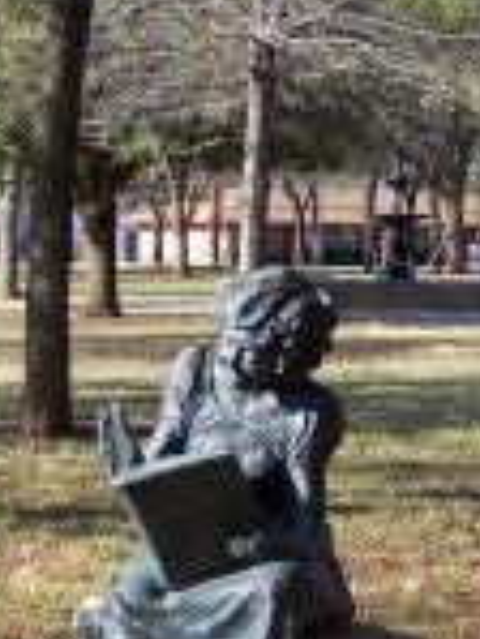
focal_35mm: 176
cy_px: 219
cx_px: 358
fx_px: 3249
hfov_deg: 8.4
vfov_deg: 11.2
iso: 80
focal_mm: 8.5
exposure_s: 1/500
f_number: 3
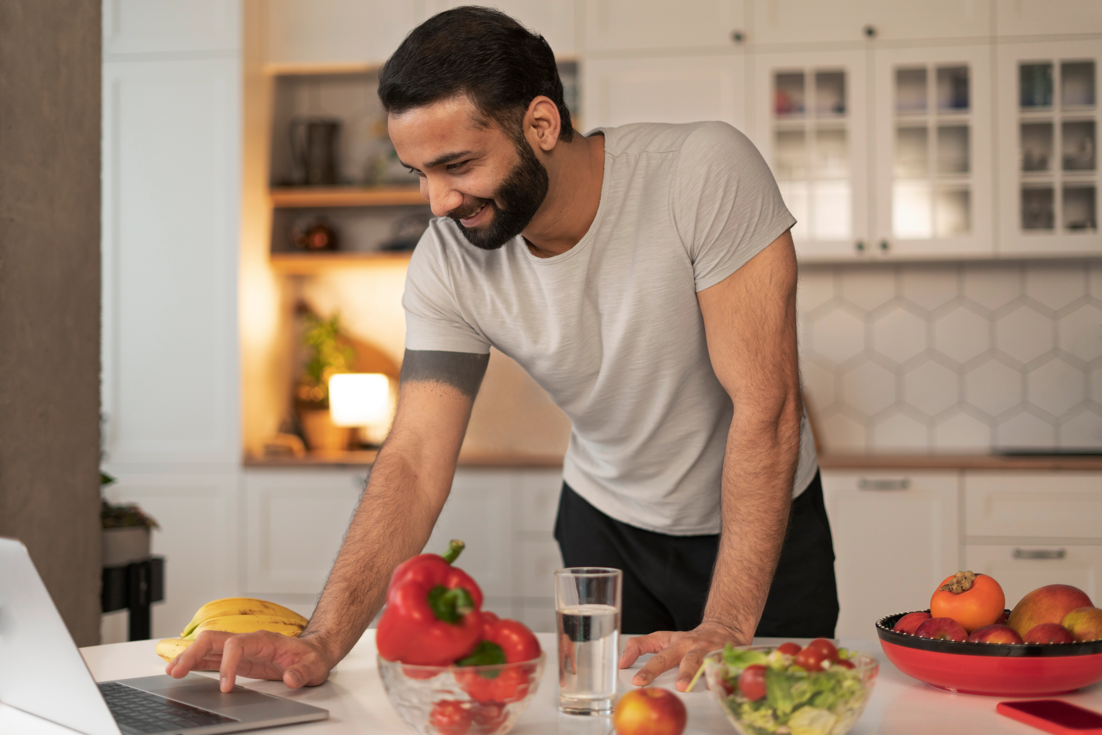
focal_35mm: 50
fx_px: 1531
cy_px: 368
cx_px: 551
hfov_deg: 39.6
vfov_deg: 27.0
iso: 500
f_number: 1.8
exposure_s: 1/160
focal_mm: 50
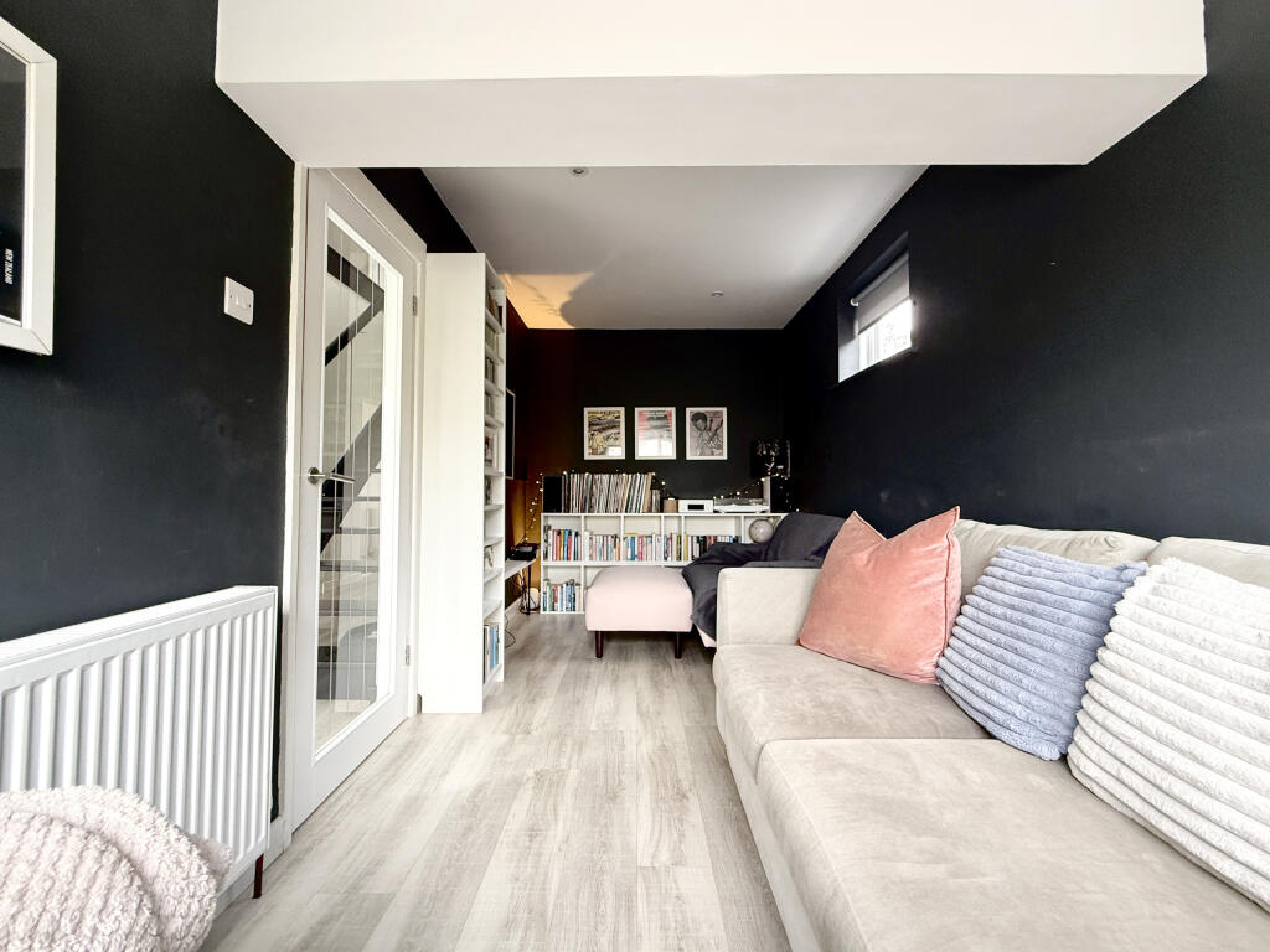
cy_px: 476
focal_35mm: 14
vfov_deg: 85.7
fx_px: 514
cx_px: 635
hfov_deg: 102.1
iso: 250
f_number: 2.2
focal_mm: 2.22
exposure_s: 1/99
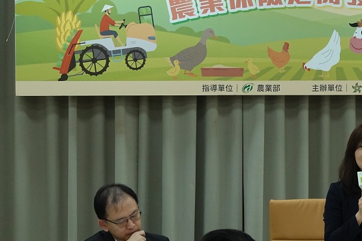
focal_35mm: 229
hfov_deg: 9.0
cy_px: 121
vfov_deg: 6.0
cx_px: 303
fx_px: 2301
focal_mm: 46.09
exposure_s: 1/125
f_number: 5
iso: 800
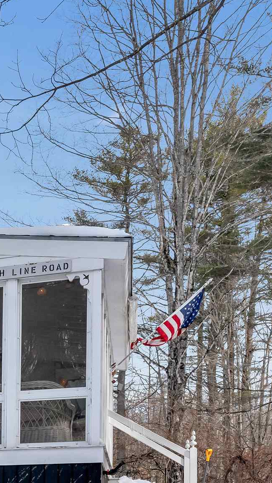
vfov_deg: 32.4
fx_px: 820
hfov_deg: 14.6
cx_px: -310
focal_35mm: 64
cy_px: 343
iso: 800
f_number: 8
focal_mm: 23
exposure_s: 1/750
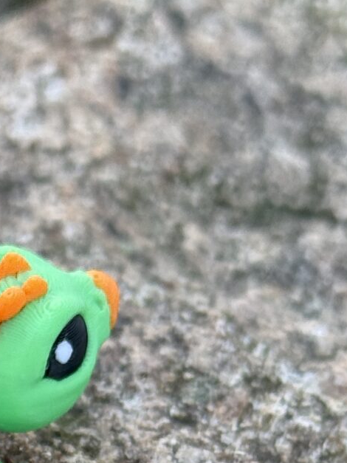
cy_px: 719
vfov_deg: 9.8
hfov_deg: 7.5
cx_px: -128
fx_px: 2621
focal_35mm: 196
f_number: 1.78
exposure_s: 1/121
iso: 80
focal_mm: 6.76
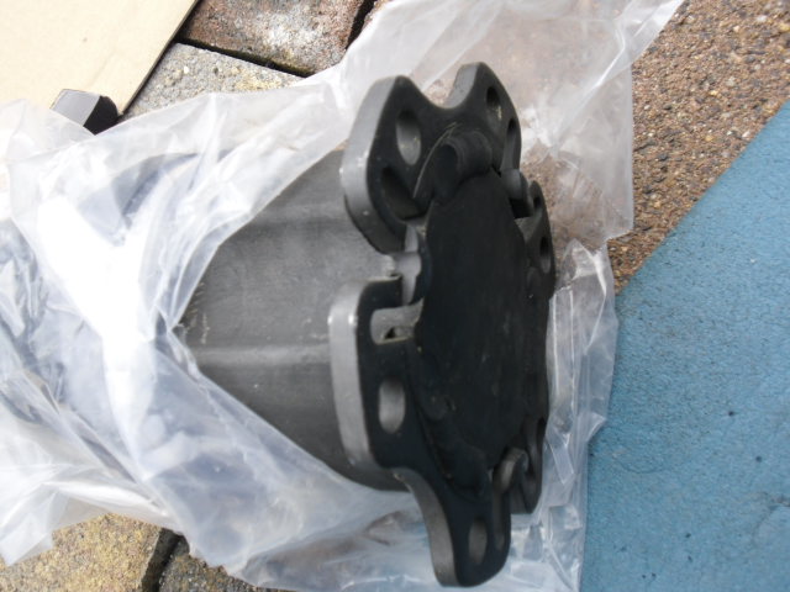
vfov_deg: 37.7
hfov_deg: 49.0
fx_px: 867
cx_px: 395
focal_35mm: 38
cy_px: 296
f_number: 3.9
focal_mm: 6.9
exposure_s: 1/100
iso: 200
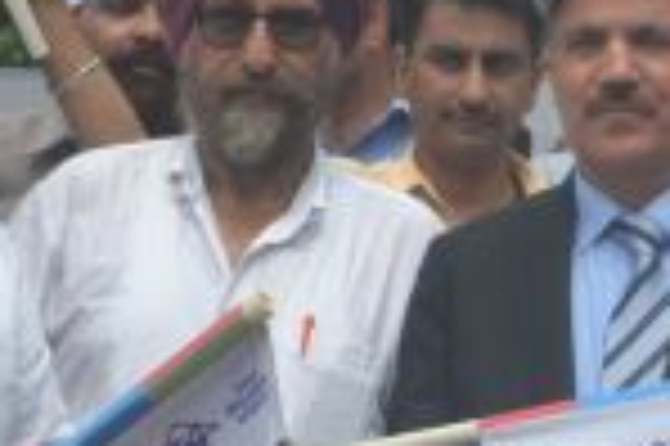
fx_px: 2361
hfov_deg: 15.9
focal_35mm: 127
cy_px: 552
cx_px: 666
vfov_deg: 10.6
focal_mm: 18
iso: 100
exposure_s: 1/250
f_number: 8
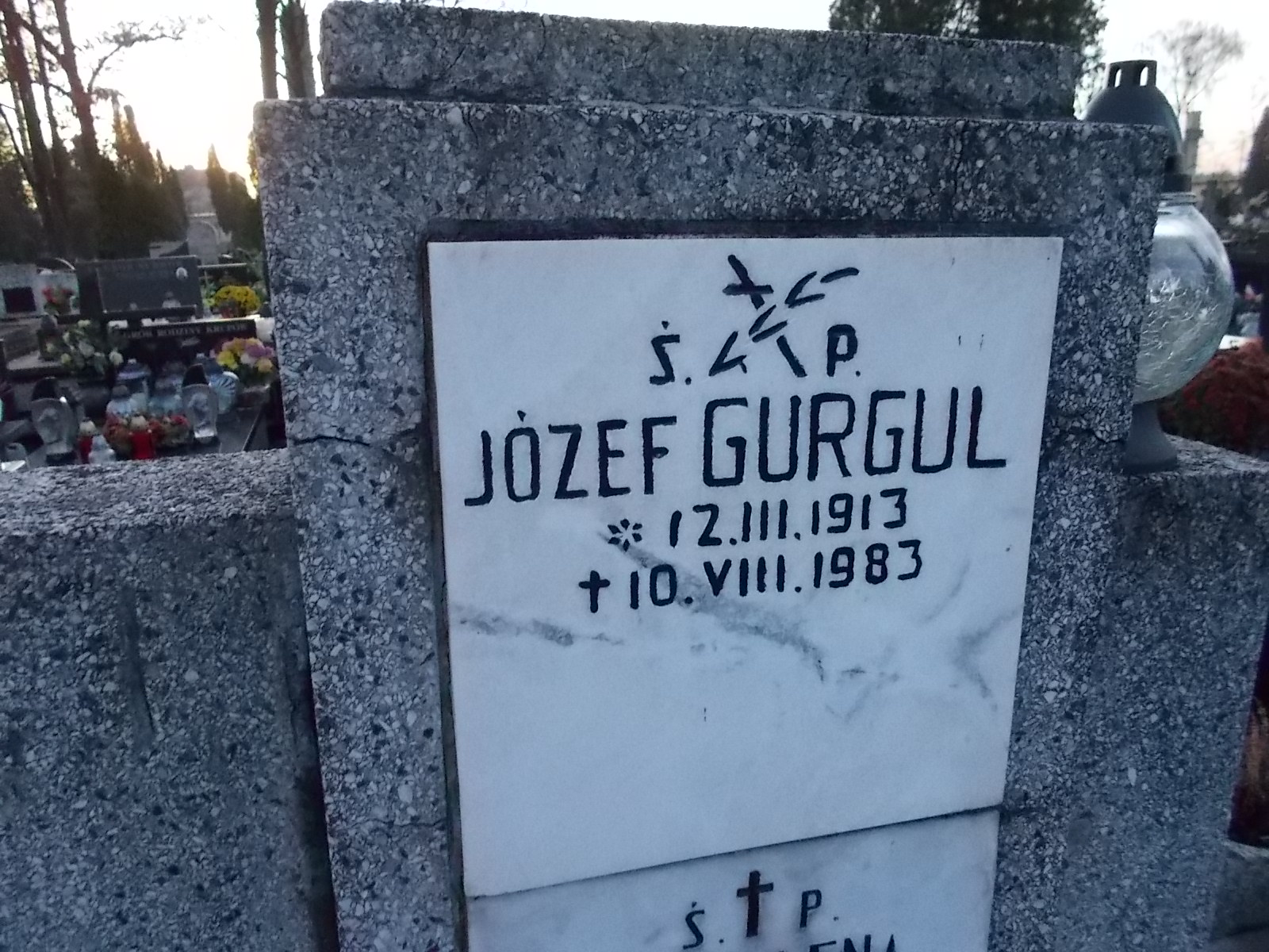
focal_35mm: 26
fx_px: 953
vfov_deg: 53.1
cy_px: 476
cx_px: 634
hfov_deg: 67.3
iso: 400
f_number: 3.2
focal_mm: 4.6
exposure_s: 1/125
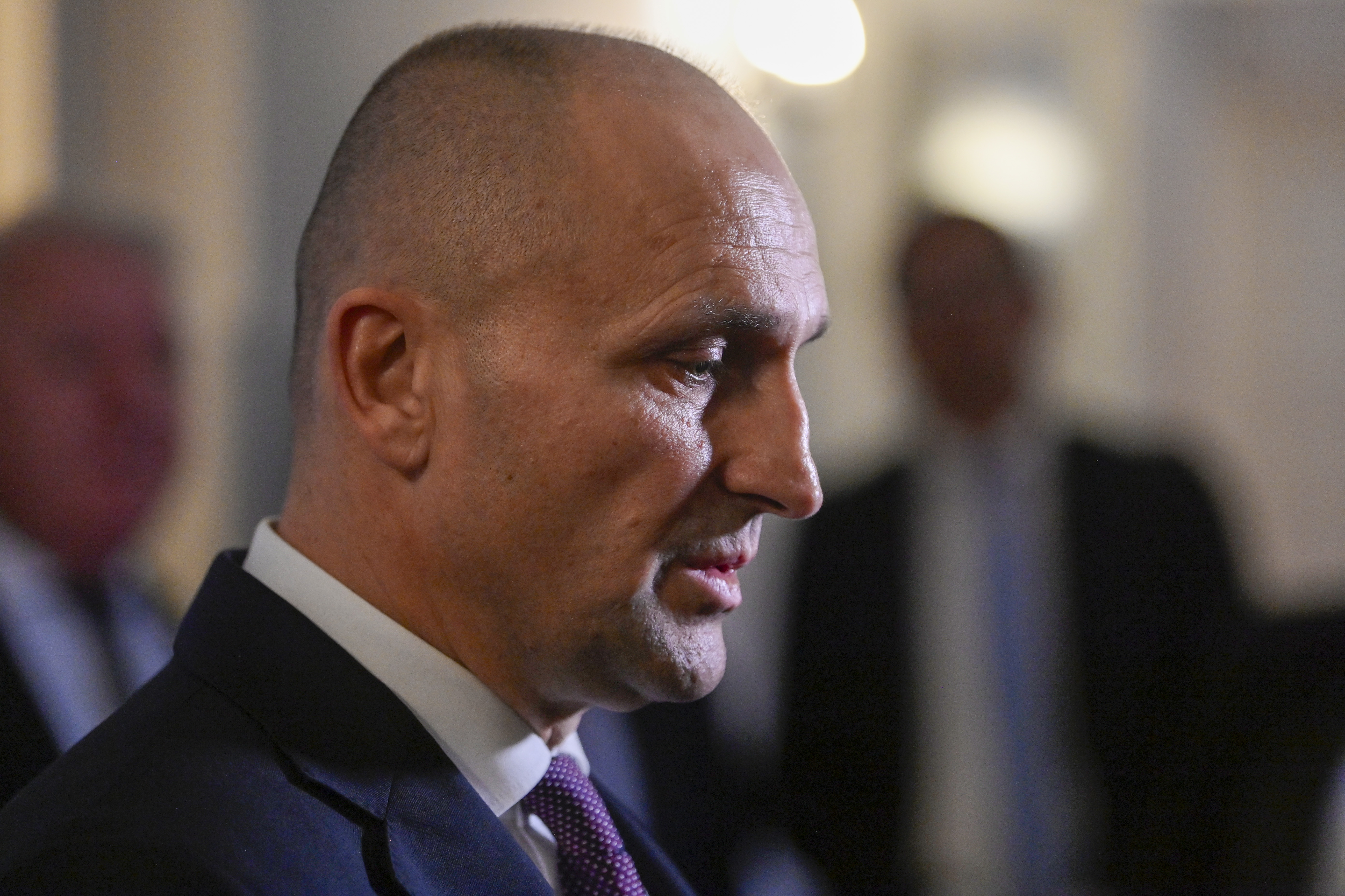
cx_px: 672
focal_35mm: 122
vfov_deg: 11.2
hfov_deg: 16.8
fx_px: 4558
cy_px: 448
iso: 4000
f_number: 2.8
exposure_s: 1/250
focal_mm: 122
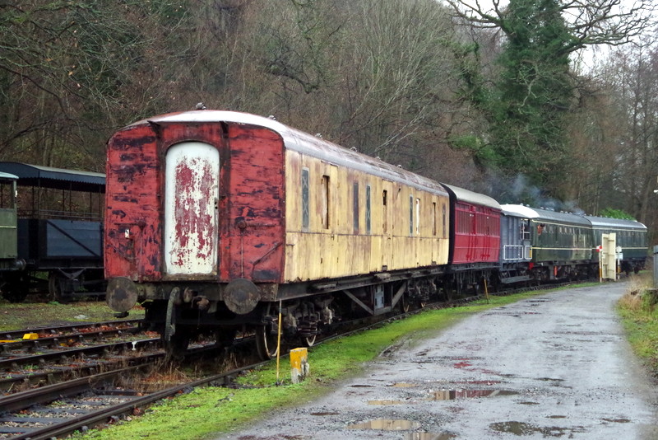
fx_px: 1316
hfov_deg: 28.1
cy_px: 220
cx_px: 329
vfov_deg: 18.9
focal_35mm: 72
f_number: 8
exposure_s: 1/100
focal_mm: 48
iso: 3200
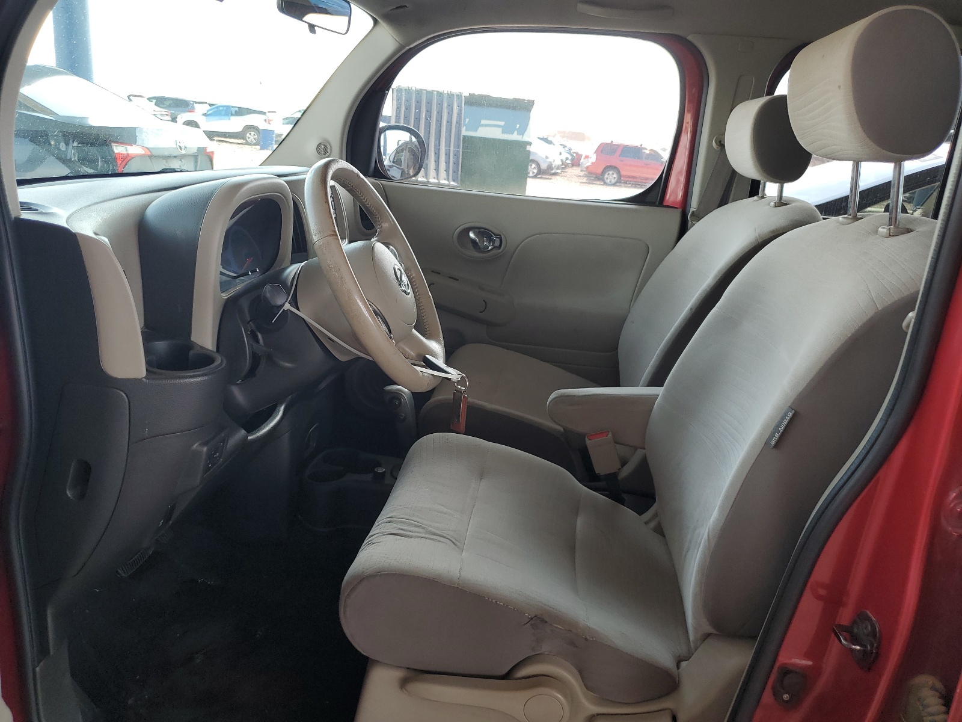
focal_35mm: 26
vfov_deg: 53.1
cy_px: 361
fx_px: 723
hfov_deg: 67.3
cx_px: 481
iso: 50
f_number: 1.5
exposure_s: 1/256
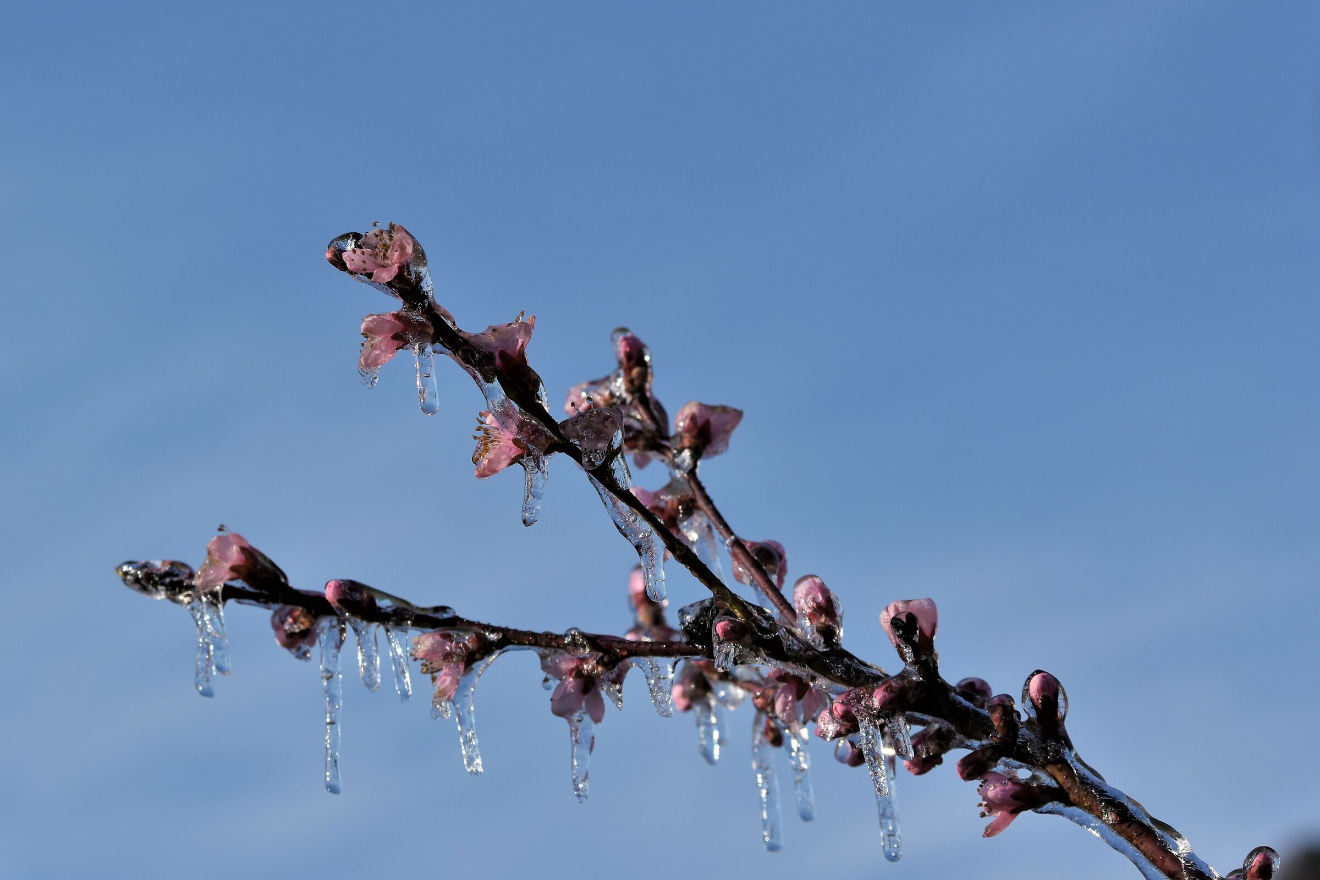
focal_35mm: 150
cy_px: 440
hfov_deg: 13.7
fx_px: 5500
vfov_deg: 9.1
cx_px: 660
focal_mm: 100
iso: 250
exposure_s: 1/800
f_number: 8
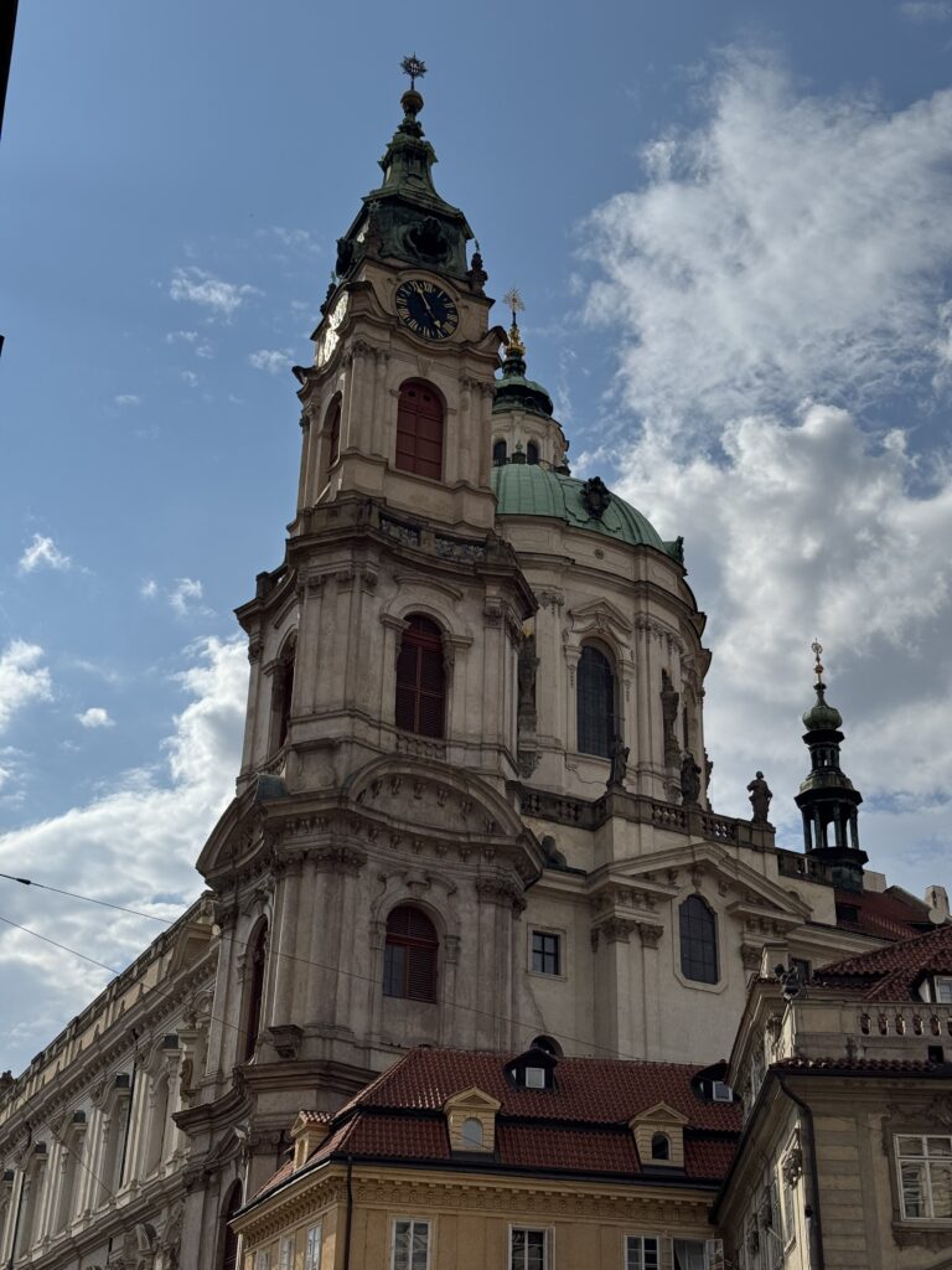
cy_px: 635
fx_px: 1760
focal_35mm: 48
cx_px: 476
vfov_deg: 39.7
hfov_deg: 30.3
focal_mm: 6.76
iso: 64
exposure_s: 1/15385
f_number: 1.78
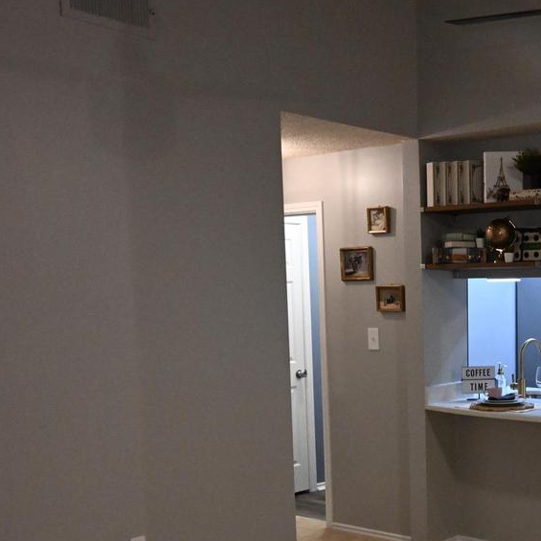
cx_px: 501
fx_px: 919
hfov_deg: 31.1
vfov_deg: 32.3
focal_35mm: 52
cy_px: 394
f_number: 18
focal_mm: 24
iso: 6400
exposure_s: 1/25
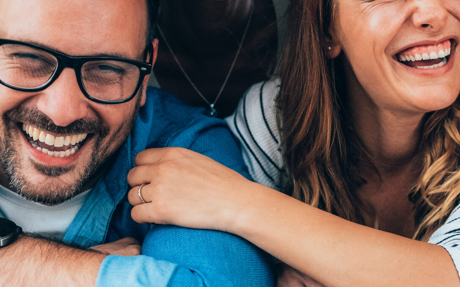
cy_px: 112
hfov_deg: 24.2
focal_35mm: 84
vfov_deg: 15.5
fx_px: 1053
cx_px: 383
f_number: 2.2
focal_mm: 35
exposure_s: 1/250
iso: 2500
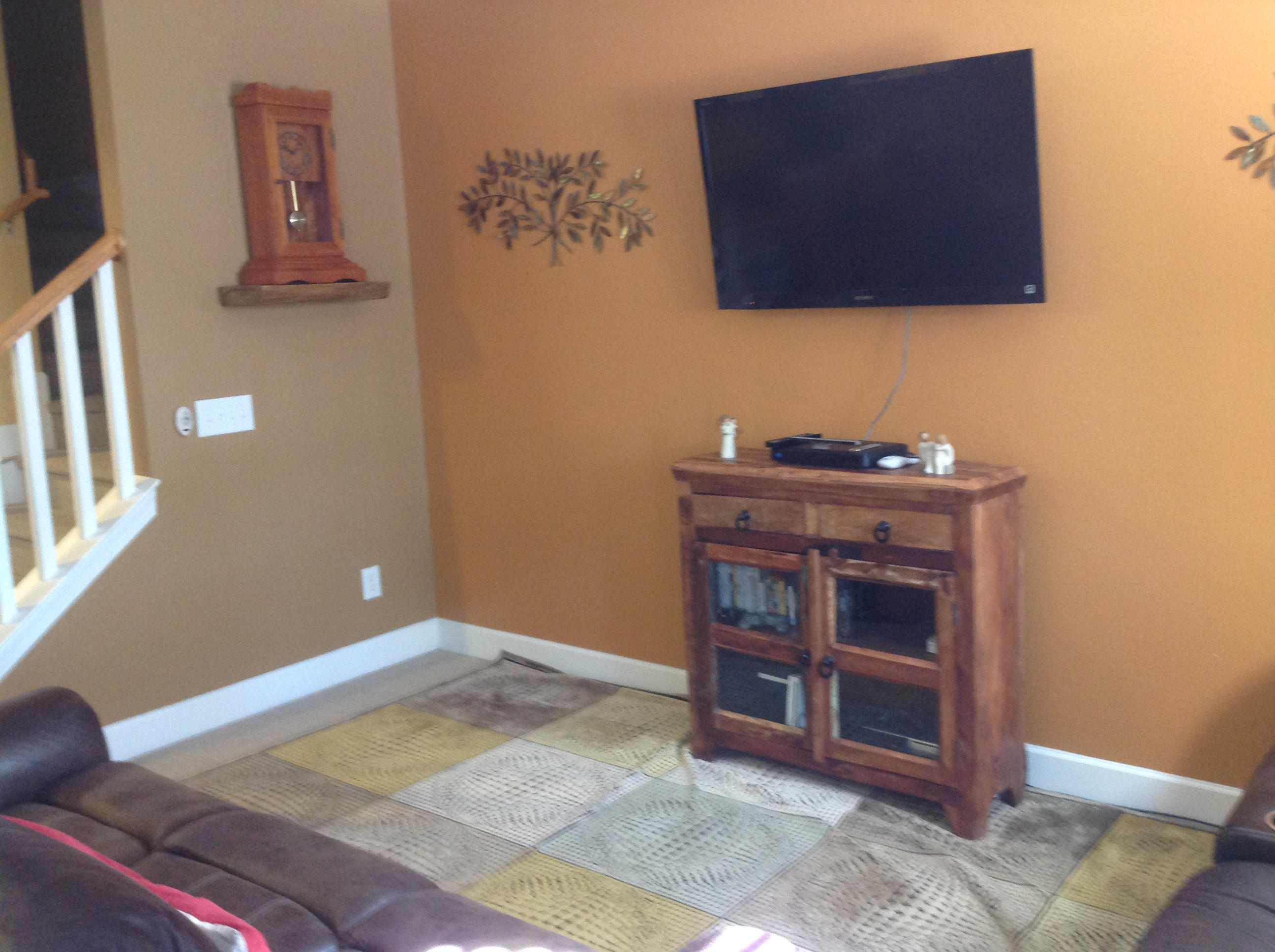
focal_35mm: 35
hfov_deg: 52.7
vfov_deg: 40.6
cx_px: 638
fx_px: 1287
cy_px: 476
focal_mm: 4.28
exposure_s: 1/15
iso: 200
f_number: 2.4
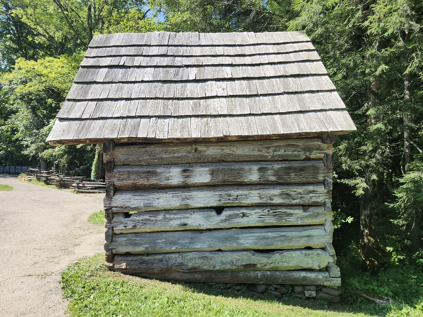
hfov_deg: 73.9
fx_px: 281
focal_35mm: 23
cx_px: 212
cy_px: 158
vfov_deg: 58.9
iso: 25
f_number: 1.8
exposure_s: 1/625
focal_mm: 5.54
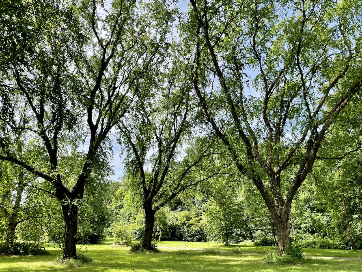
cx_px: 181
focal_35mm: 26
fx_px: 272
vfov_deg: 53.1
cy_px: 136
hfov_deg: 67.3
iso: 32
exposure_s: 1/1125
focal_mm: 4.2
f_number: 1.6
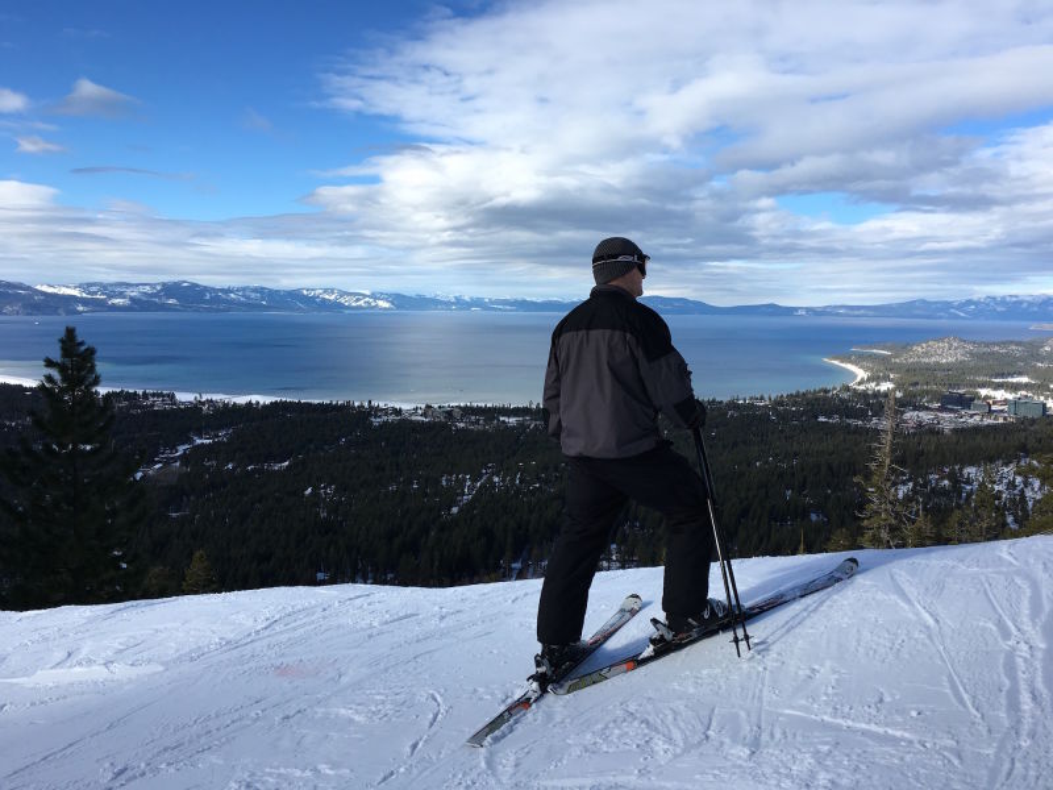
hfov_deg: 61.7
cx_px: 526
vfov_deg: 48.2
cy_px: 395
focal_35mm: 29
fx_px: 882
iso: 25
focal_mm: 4.15
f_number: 2.2
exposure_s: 1/1374
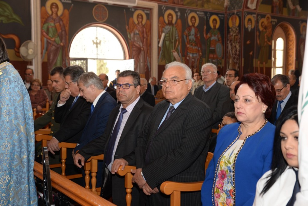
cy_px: 103
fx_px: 394
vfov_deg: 29.3
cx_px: 154
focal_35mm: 46
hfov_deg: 42.7
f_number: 4.5
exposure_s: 1/60
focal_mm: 46
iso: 400
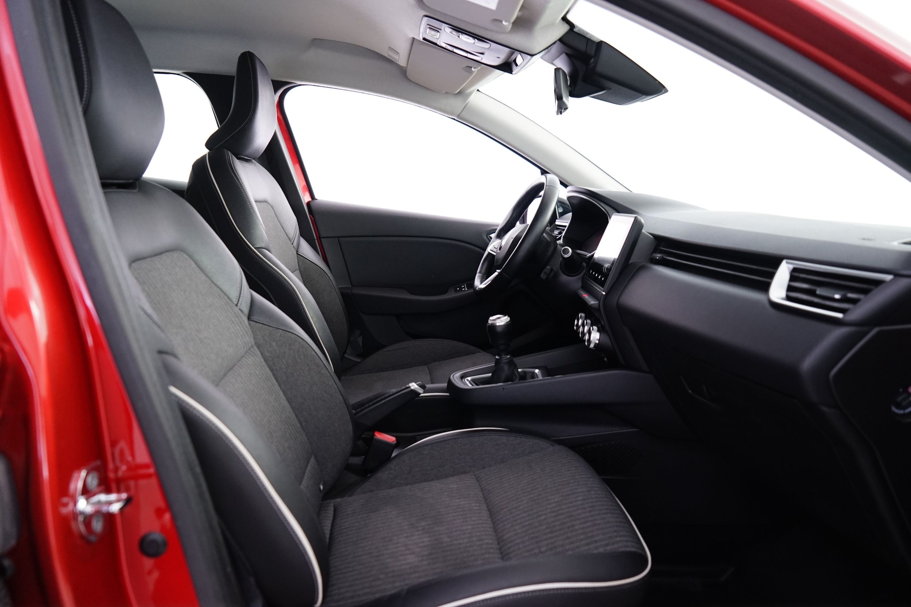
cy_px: 304
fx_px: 607
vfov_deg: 53.1
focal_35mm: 24
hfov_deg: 73.7
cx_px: 456
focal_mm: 24
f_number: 4
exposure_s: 1/10
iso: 1600
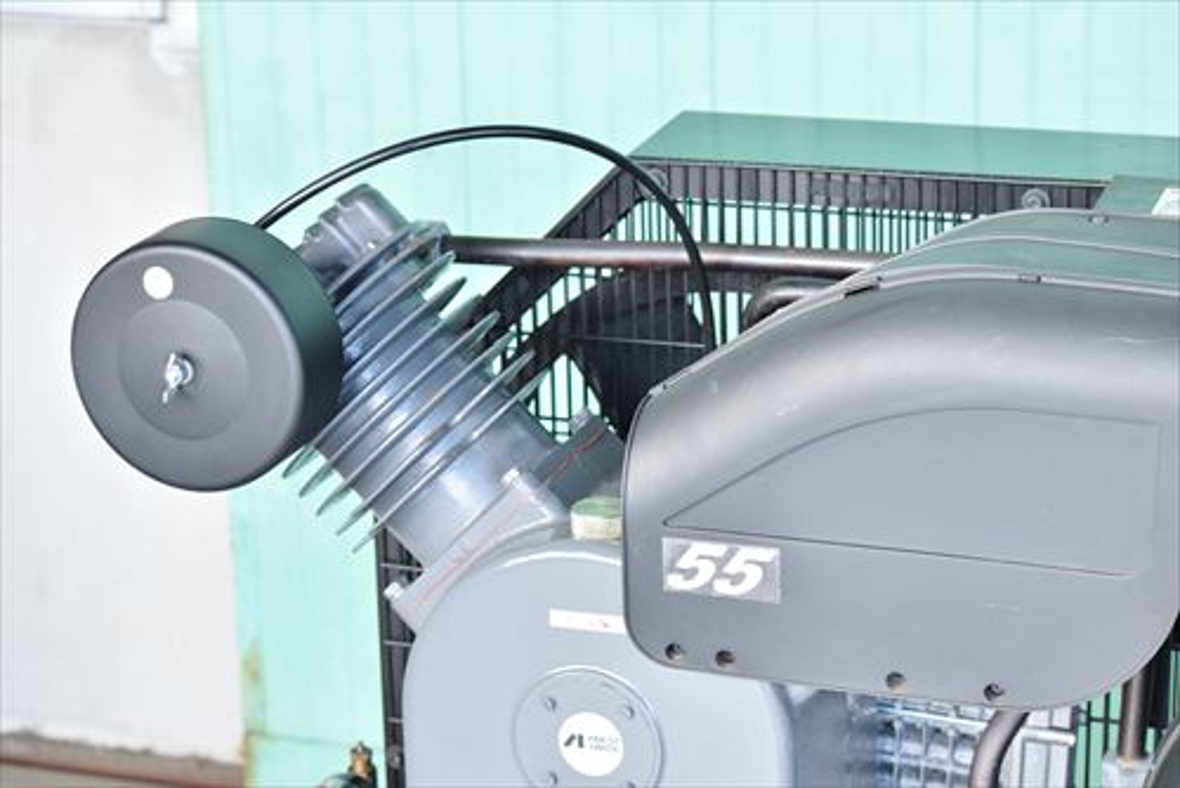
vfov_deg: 16.6
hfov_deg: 24.6
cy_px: 394
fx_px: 2706
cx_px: 590
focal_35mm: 82
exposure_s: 1/160
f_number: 6.3
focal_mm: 55
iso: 1250
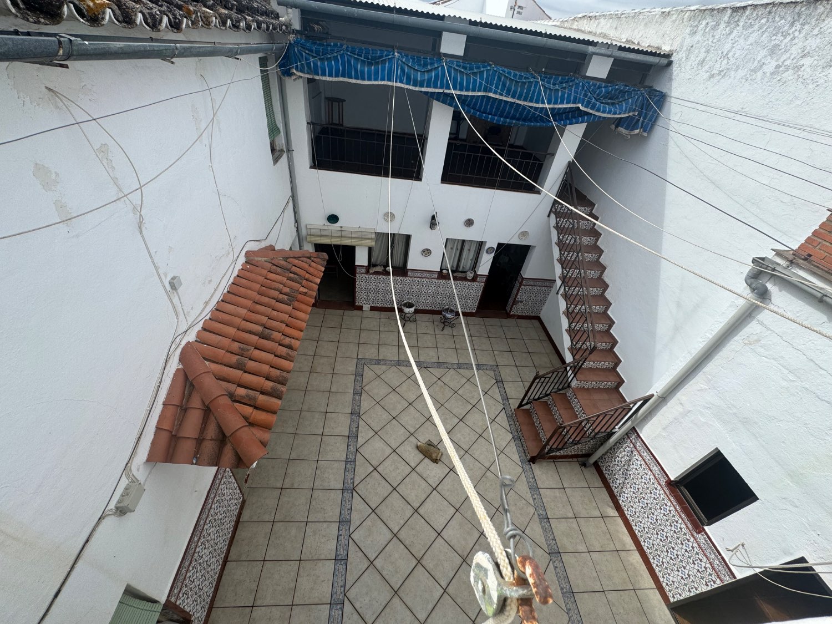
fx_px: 336
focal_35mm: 14
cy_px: 312
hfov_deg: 102.1
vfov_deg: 85.7
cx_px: 416
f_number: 2.2
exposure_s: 1/1277
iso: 50
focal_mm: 2.22
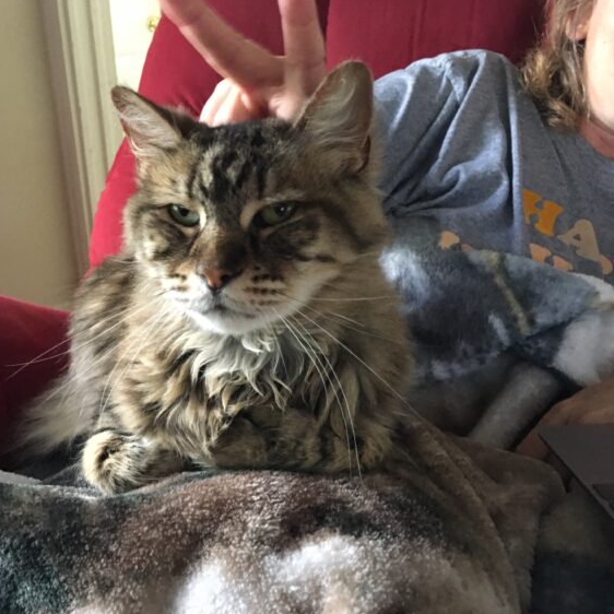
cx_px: 217
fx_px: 702
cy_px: 304
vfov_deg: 47.2
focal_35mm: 35
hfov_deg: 46.7
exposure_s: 1/4
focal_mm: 4.15
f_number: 2.2
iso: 80
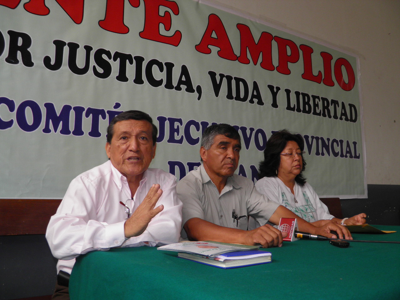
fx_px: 347
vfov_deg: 46.8
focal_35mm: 30
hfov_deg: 60.0
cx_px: 200
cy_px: 150
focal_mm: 5.5
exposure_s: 1/40
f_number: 3
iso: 100
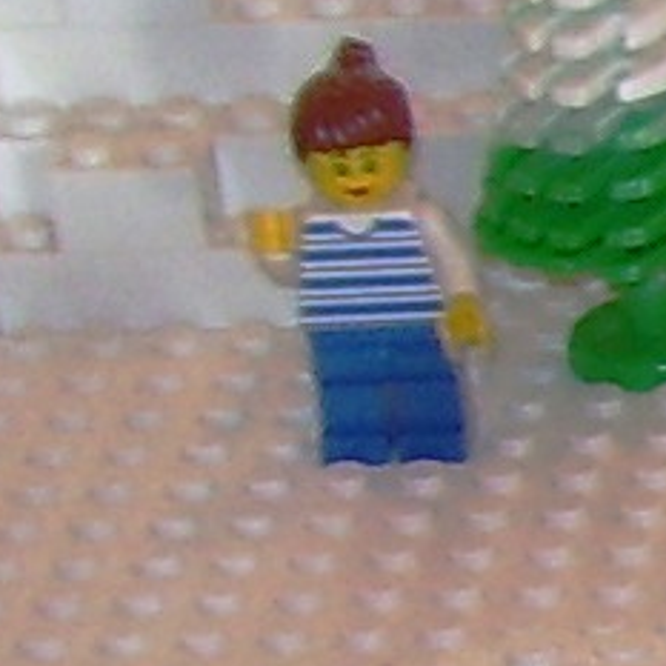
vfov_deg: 5.5
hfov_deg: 4.8
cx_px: 3044
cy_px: 992
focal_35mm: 315
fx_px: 6857
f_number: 2.7
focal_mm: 6
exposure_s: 1/60
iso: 80
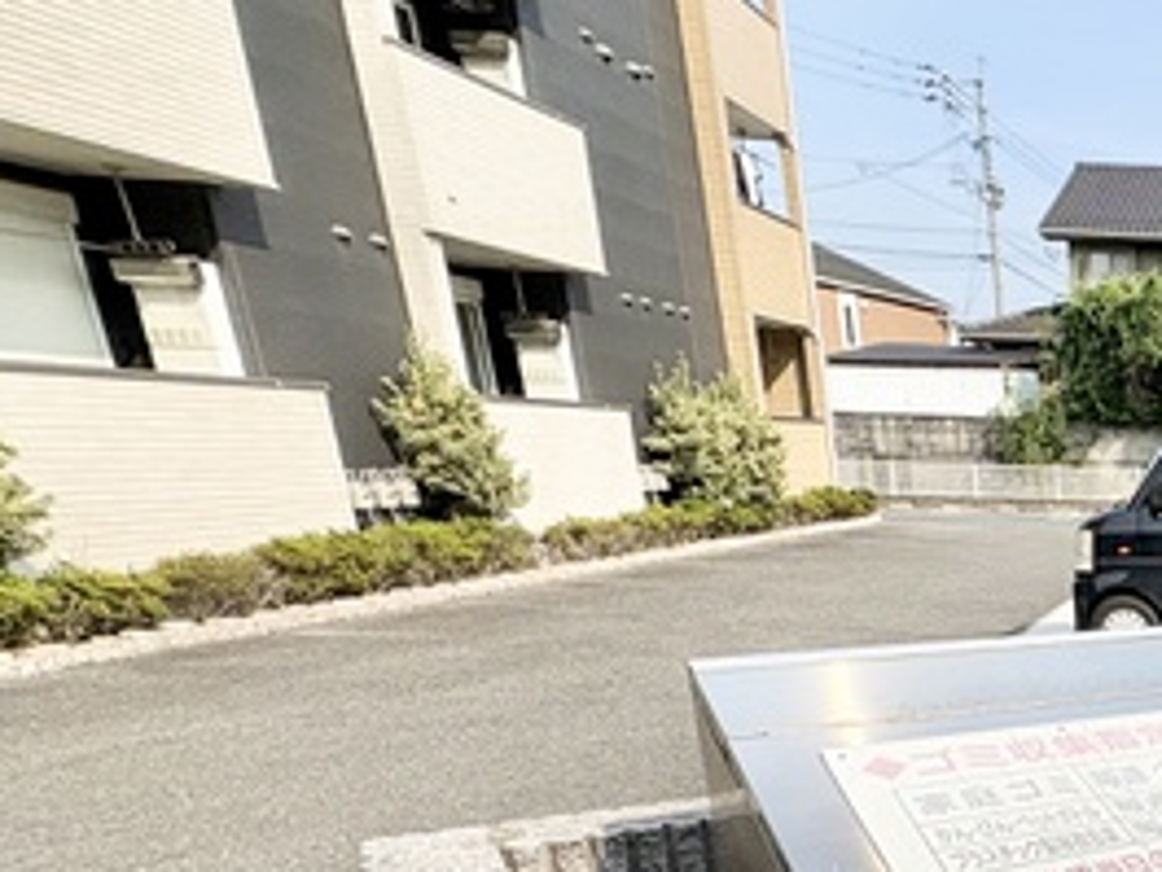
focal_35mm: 37
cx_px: 1438
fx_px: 1243
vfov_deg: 35.1
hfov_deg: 36.6
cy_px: 870
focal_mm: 2.22
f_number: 2.2
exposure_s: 1/2584
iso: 50
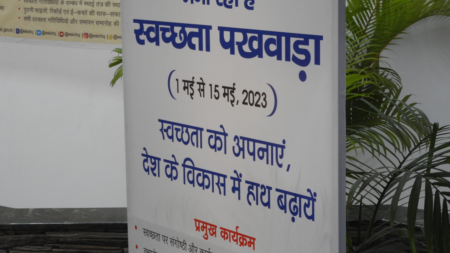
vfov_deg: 10.5
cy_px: 90
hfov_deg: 18.6
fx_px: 1372
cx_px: 225
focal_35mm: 115
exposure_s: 1/25
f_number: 4.8
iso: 400
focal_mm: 18.8
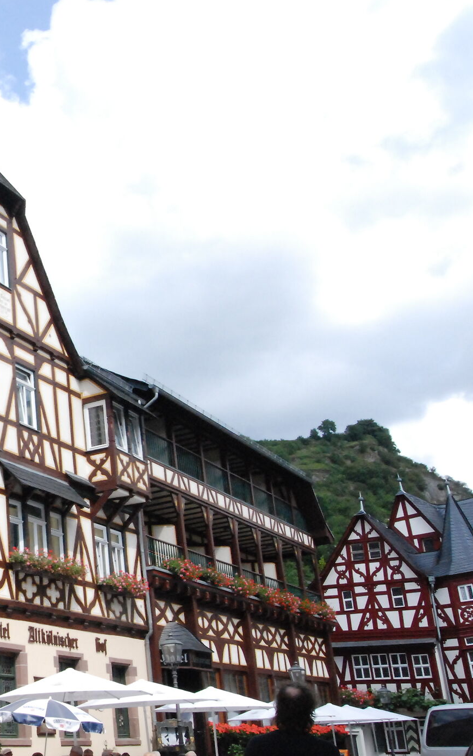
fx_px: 926
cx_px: -120
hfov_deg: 25.3
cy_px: 407
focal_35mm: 45
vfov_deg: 44.4
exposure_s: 1/800
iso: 1600
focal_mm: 17
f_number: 14
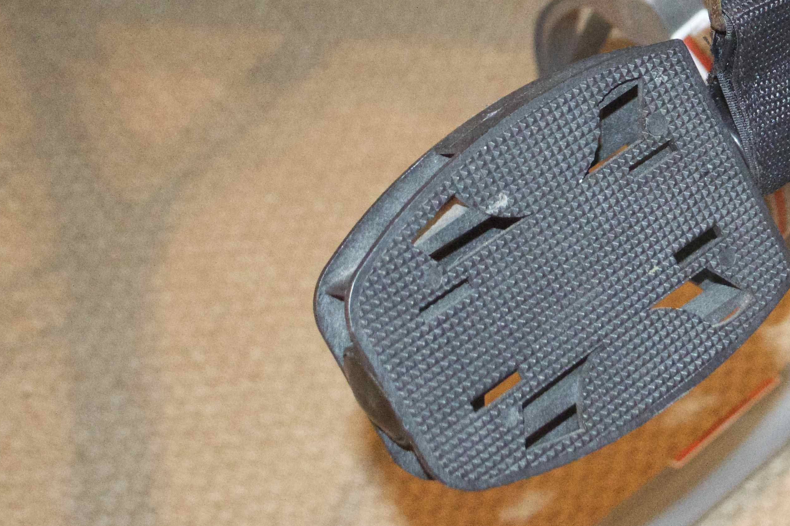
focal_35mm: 78
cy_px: -61
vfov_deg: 16.9
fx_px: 1711
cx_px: 777
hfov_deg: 24.9
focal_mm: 22
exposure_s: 1/60
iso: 3200
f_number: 4
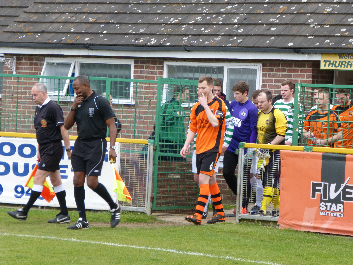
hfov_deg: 11.6
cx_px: 176
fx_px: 1734
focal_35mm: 170
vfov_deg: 8.7
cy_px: 132
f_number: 5.4
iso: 125
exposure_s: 1/125
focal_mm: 27.6
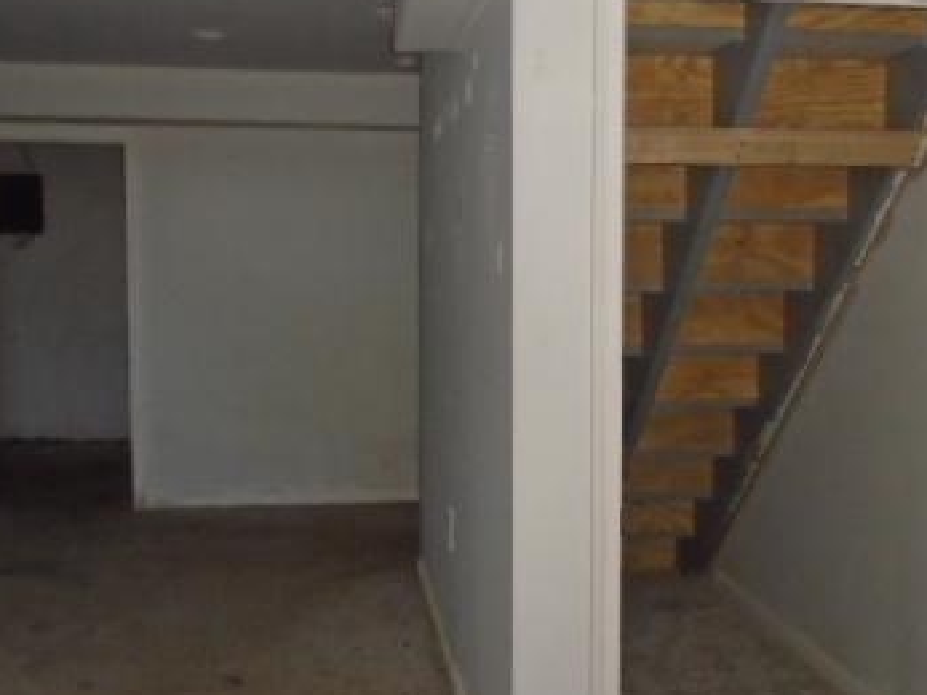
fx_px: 1285
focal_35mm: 48
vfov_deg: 30.2
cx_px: 569
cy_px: 390
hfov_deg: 39.5
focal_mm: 4.6
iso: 400
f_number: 3.2
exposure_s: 1/30
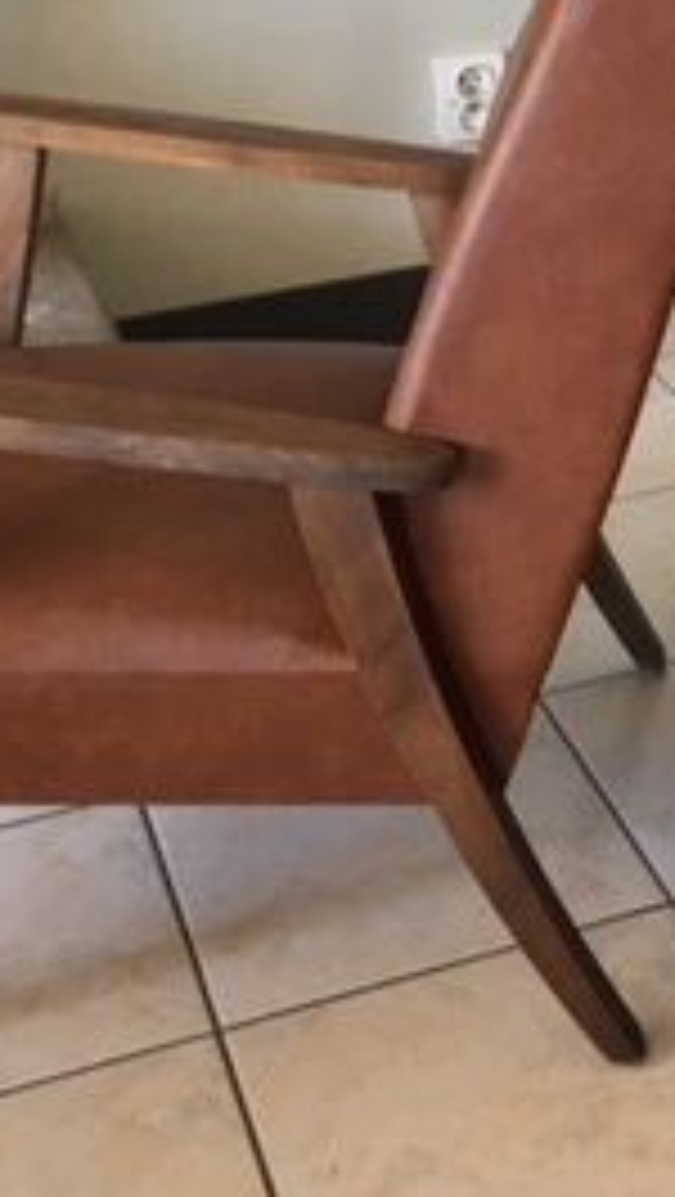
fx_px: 2414
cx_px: 814
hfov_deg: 15.3
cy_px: 382
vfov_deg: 27.7
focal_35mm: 76
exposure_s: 1/33
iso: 125
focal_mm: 4.15
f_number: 2.2
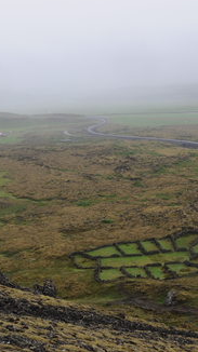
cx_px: 56
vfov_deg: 37.7
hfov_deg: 21.7
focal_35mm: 55
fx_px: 514
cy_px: 139
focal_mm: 19
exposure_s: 1/250
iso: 200
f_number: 7.1
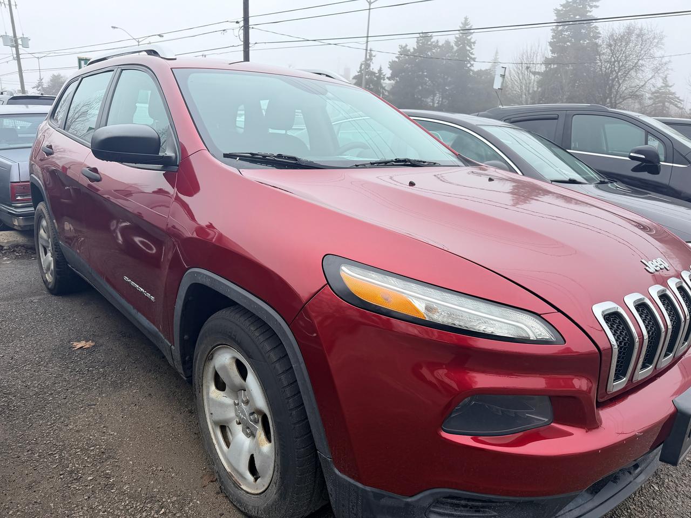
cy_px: 259
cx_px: 346
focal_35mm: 24
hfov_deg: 71.6
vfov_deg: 56.8
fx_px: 479
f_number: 1.78
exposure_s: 1/1437
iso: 80
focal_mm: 6.76
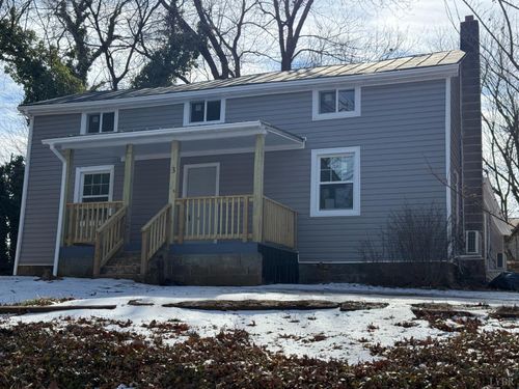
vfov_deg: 30.3
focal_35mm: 48
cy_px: 194
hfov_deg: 39.7
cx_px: 260
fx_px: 720
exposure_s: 1/4098
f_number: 1.78
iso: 100
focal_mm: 6.76
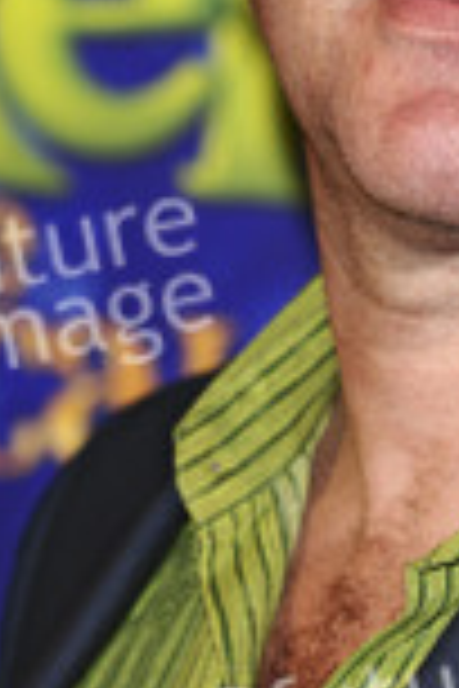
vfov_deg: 4.0
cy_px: 81
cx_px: 472
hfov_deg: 2.7
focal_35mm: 510
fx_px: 9753
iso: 320
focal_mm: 130
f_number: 4.5
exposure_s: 1/200
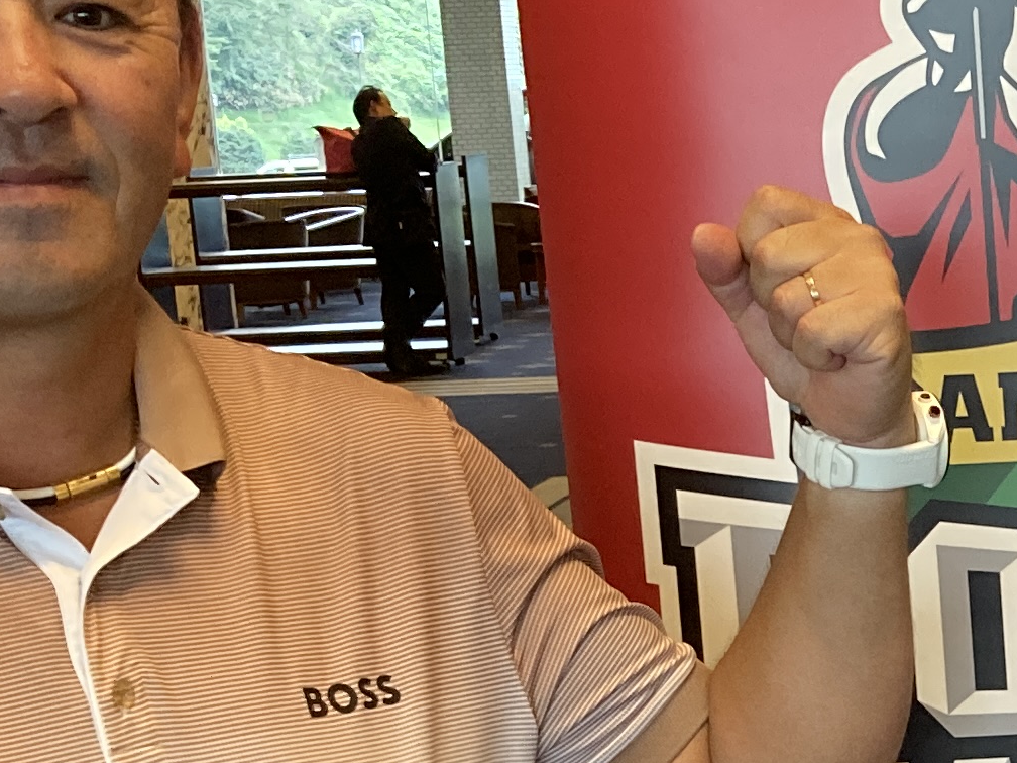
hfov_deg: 16.9
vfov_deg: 12.9
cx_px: 1199
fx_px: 3291
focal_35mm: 112
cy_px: 878
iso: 160
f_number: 1.8
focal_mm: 3.99
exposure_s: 1/50
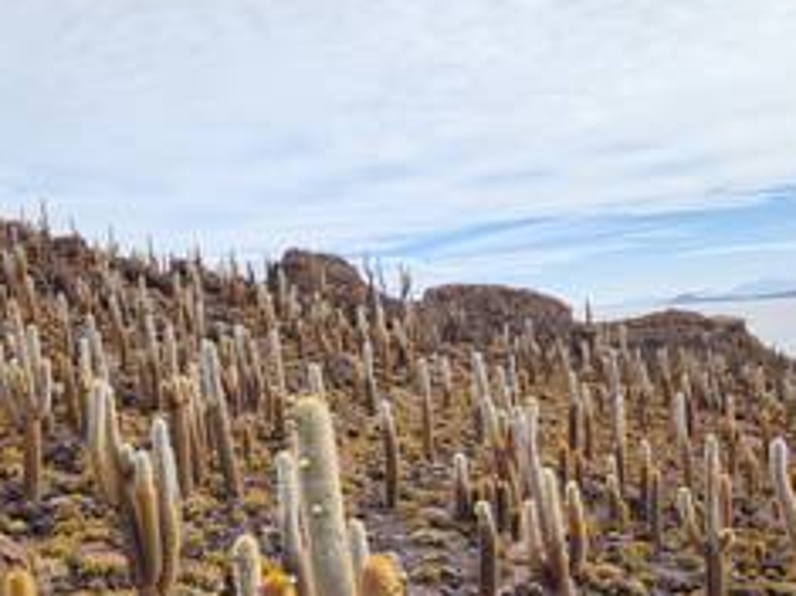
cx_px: 298
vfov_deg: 30.2
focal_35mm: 47
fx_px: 1080
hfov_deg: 40.2
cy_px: 461
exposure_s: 1/1090
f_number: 1.8
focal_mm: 6.4
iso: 12
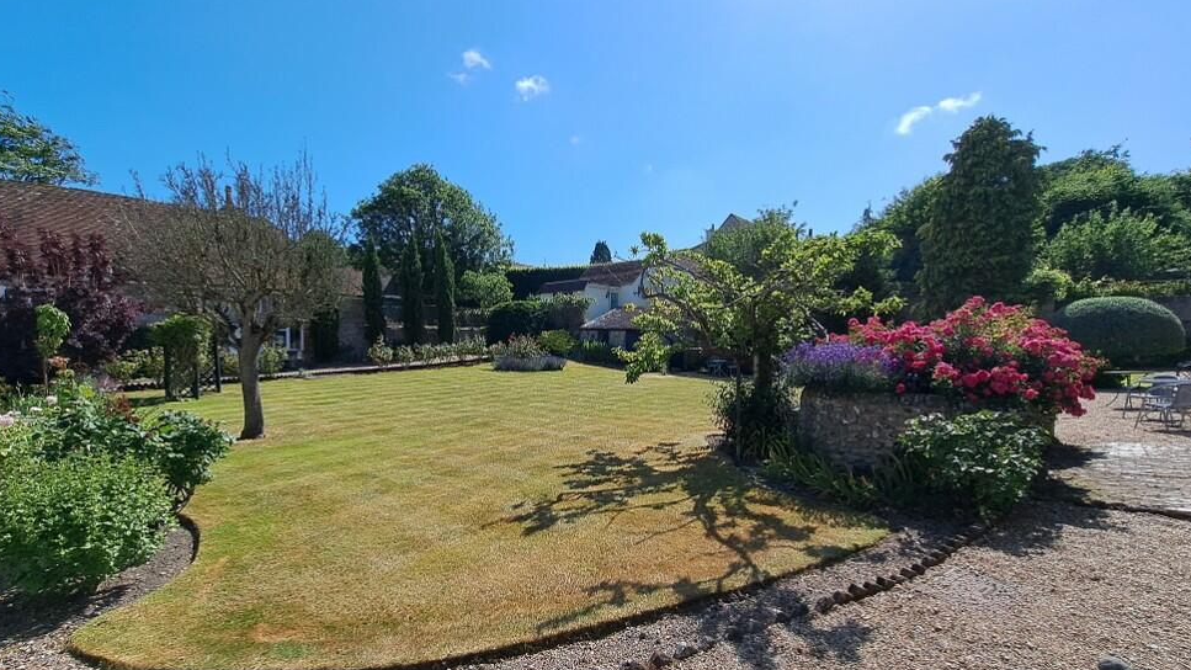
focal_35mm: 15
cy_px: 367
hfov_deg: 103.0
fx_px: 474
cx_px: 579
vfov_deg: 70.4
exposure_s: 1/998
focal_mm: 1.74
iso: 50
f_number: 2.2
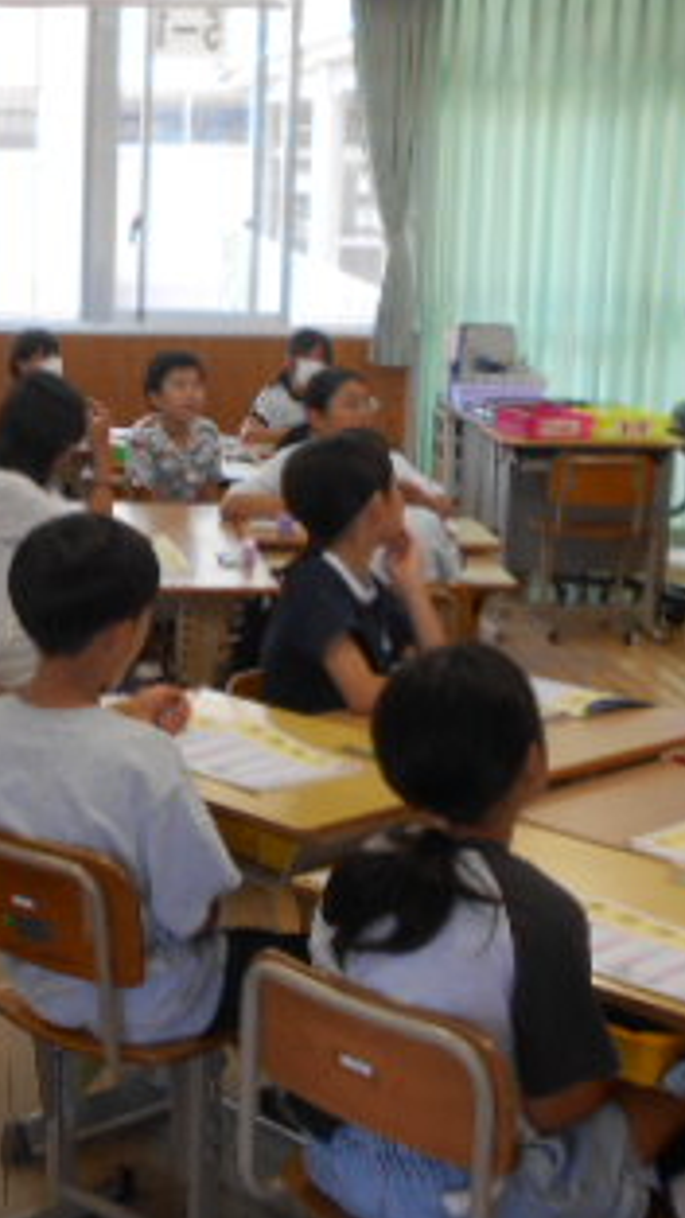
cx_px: -31
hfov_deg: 20.0
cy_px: 584
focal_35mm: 58
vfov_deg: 36.0
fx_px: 1873
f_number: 3.2
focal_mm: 4.6
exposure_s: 1/40
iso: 80
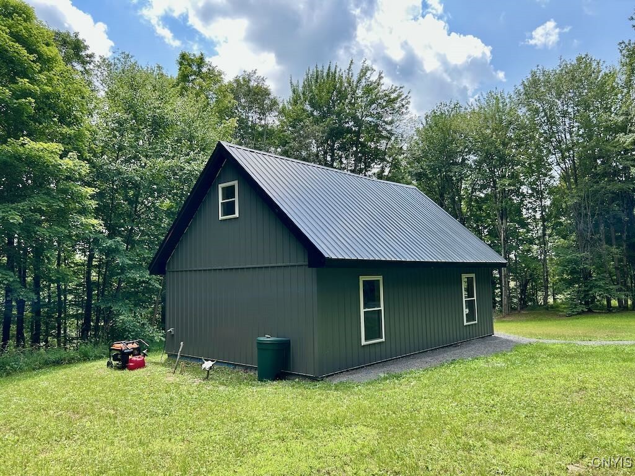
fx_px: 477
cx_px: 318
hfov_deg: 67.3
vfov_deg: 53.1
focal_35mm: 26
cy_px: 238
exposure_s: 1/957
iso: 50
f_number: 1.5
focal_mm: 5.7
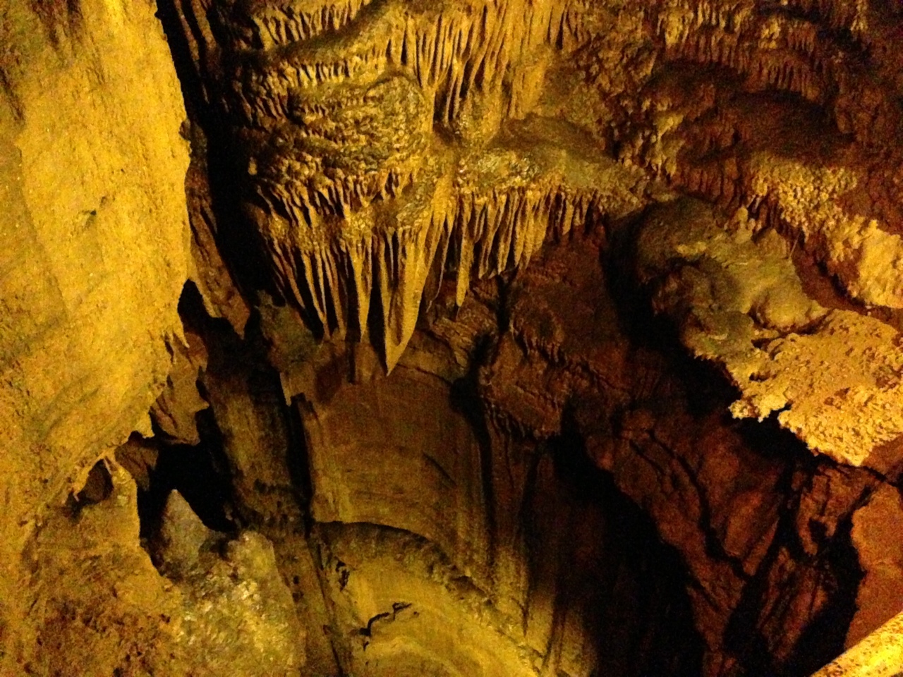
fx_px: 861
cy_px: 338
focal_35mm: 33
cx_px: 452
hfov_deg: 55.4
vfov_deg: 42.9
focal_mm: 4.13
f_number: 2.4
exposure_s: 1/15
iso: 3200
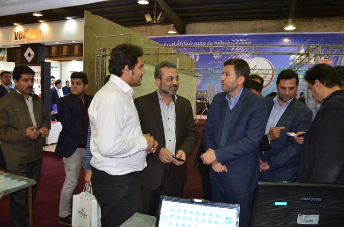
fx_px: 257
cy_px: 114
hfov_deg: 67.5
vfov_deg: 47.7
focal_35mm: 27
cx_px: 172
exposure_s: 1/60
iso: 1600
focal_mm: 18
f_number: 3.5
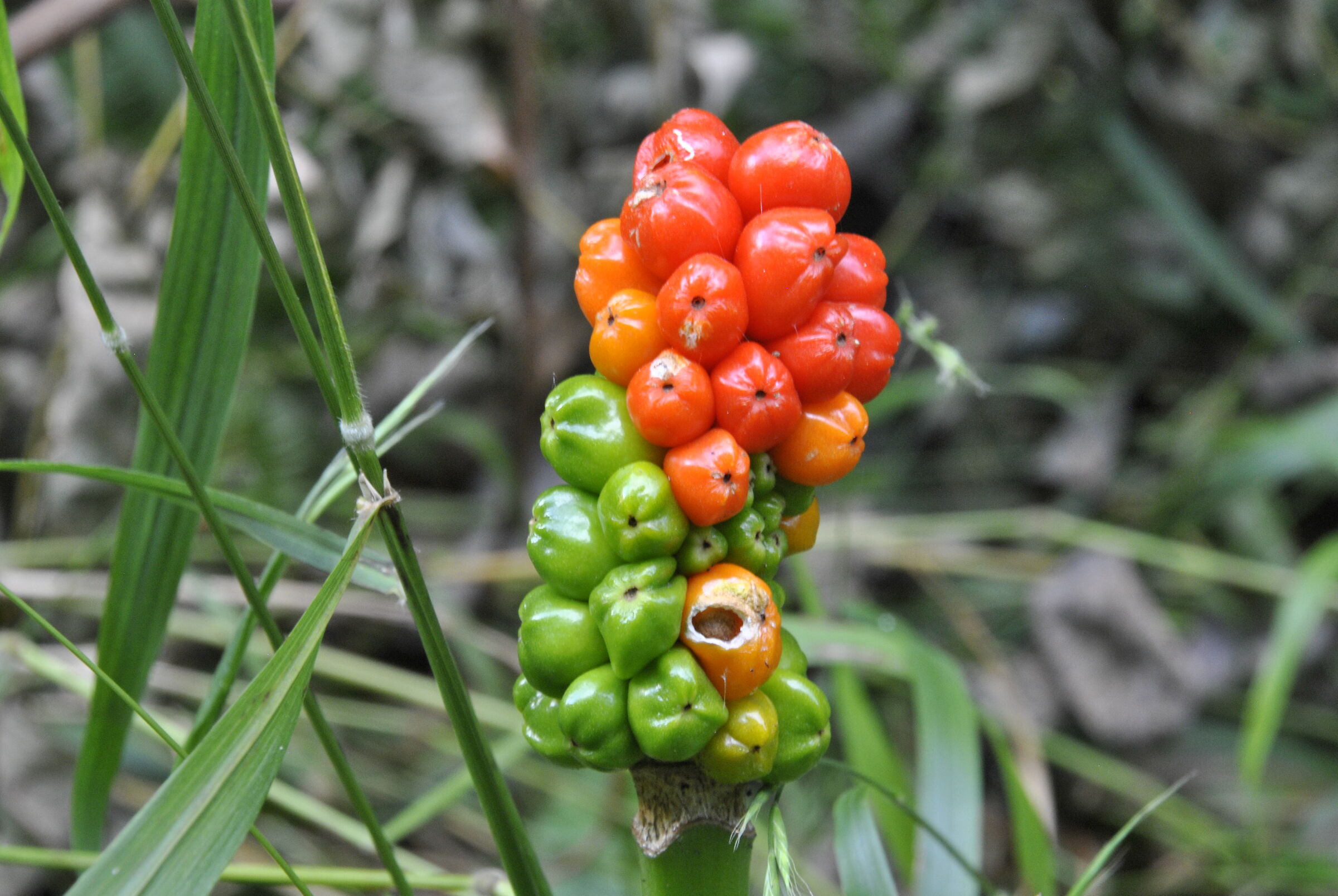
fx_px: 6698
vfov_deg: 7.7
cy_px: 448
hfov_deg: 11.4
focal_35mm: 180
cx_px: 669
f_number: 13
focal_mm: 120
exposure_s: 1/13
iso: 400
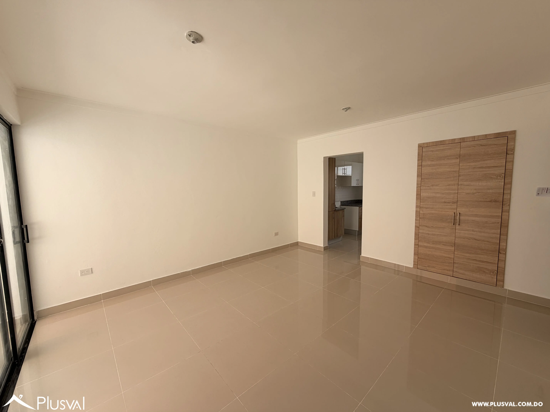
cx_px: 275
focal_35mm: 14
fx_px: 222
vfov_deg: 85.7
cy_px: 206
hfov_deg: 102.1
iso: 40
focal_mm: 2.22
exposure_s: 1/502
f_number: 2.2
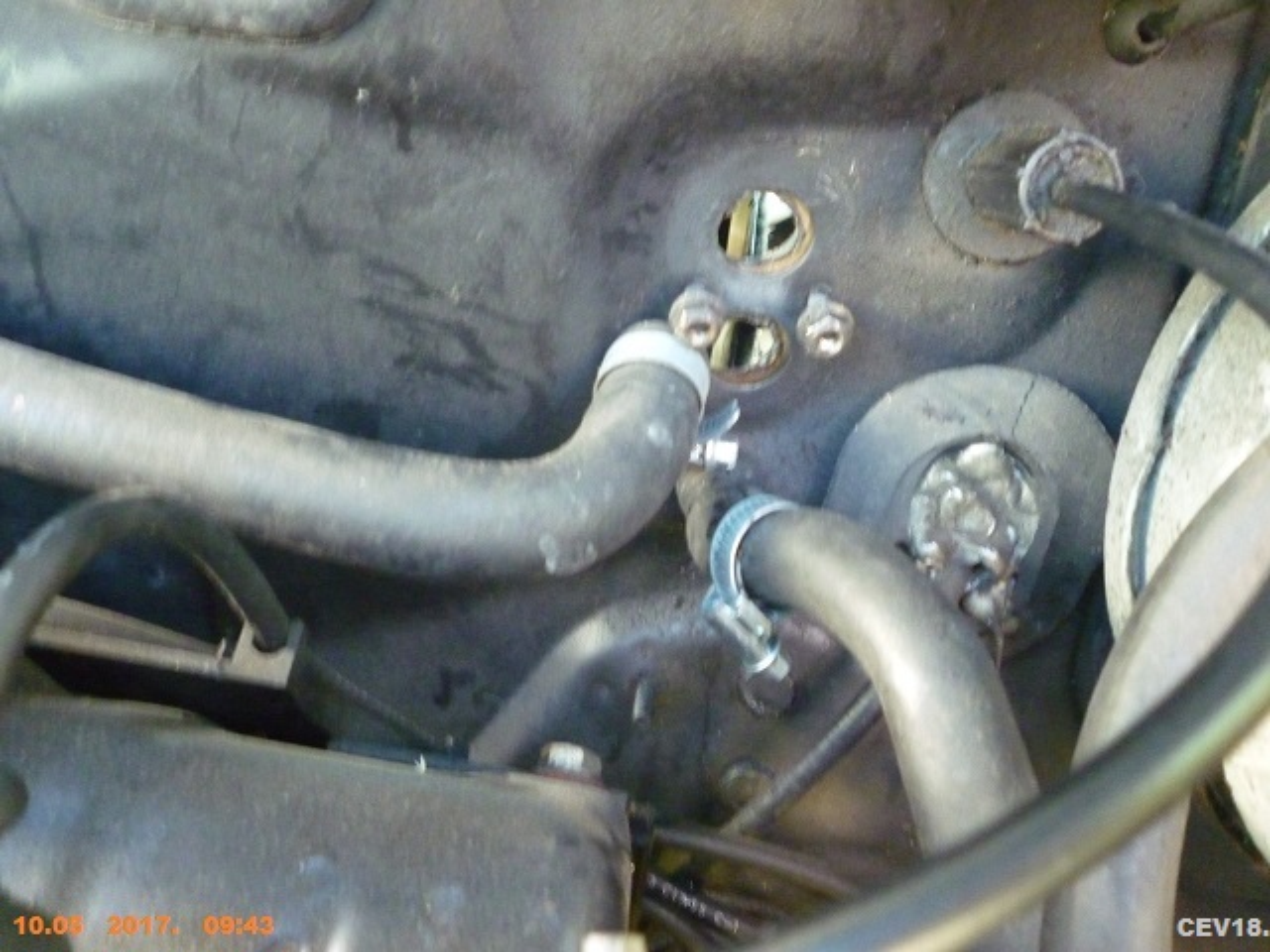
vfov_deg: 48.2
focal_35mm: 29
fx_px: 1064
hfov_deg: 61.7
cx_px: 635
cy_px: 476
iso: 800
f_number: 3.3
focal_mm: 5.2
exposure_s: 1/25
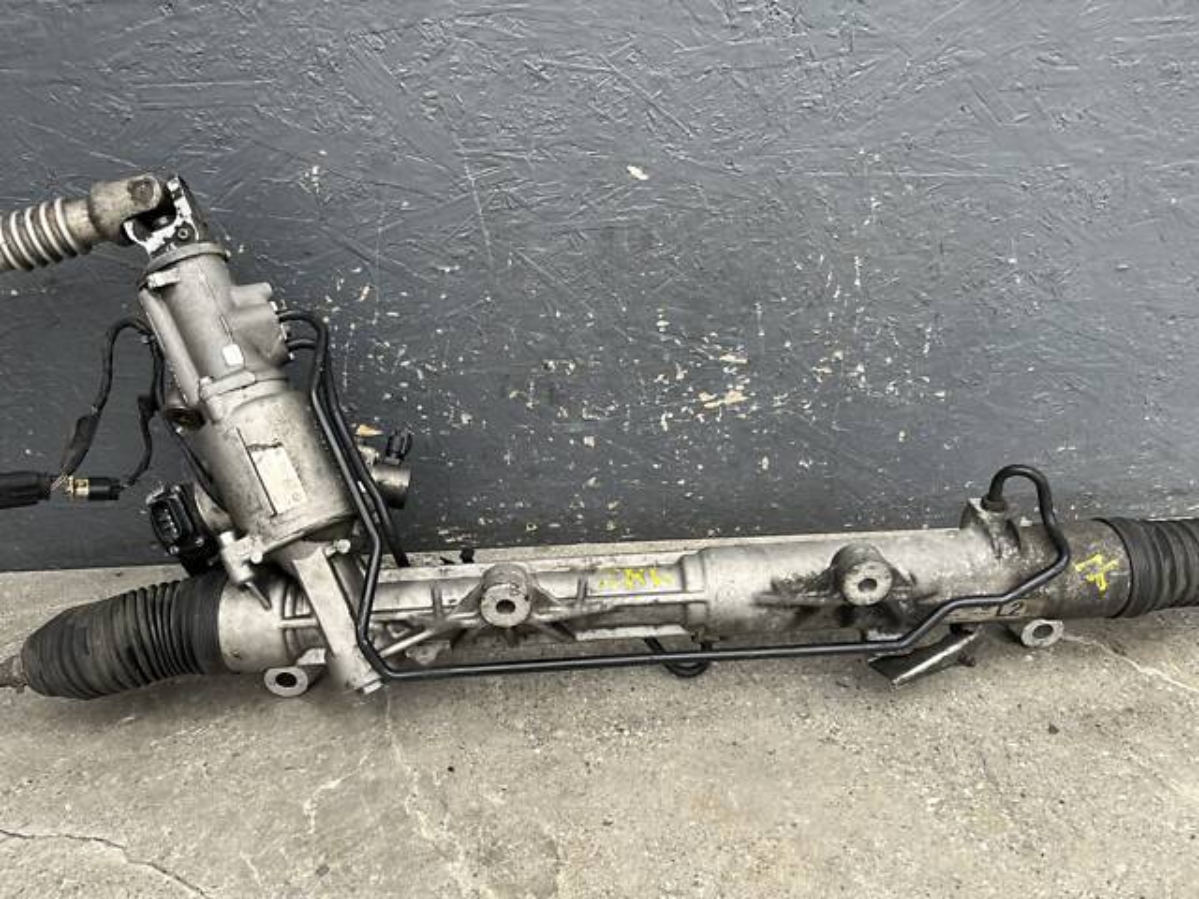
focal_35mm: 26
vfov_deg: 53.1
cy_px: 450
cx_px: 600
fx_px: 901
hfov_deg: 67.3
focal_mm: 5.1
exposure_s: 1/337
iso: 50
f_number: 1.6
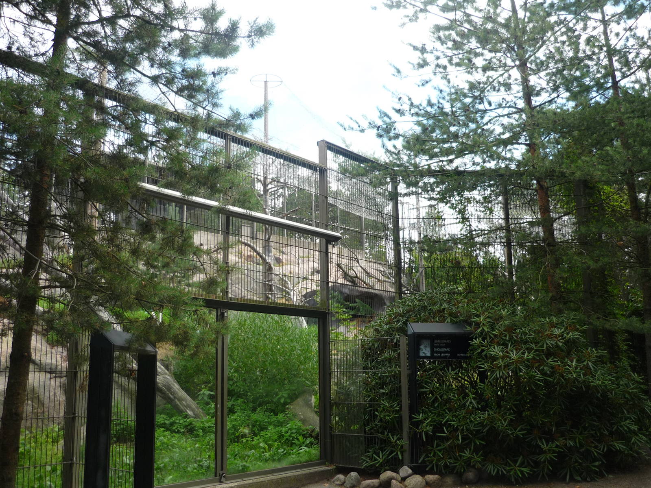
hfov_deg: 55.4
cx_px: 326
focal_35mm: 33
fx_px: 621
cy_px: 244
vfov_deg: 42.9
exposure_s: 1/250
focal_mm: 5.5
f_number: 2.8
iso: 100
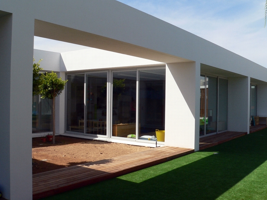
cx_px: 133
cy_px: 102
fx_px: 285
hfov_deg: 50.1
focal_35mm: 37
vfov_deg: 38.7
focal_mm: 6
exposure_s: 1/250
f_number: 8
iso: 100
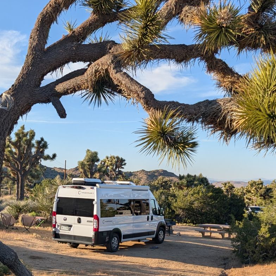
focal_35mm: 52
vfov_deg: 32.4
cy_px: 194
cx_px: 73
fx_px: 469
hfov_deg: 32.3
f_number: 1.68
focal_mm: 6.9
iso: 23
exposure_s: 1/664
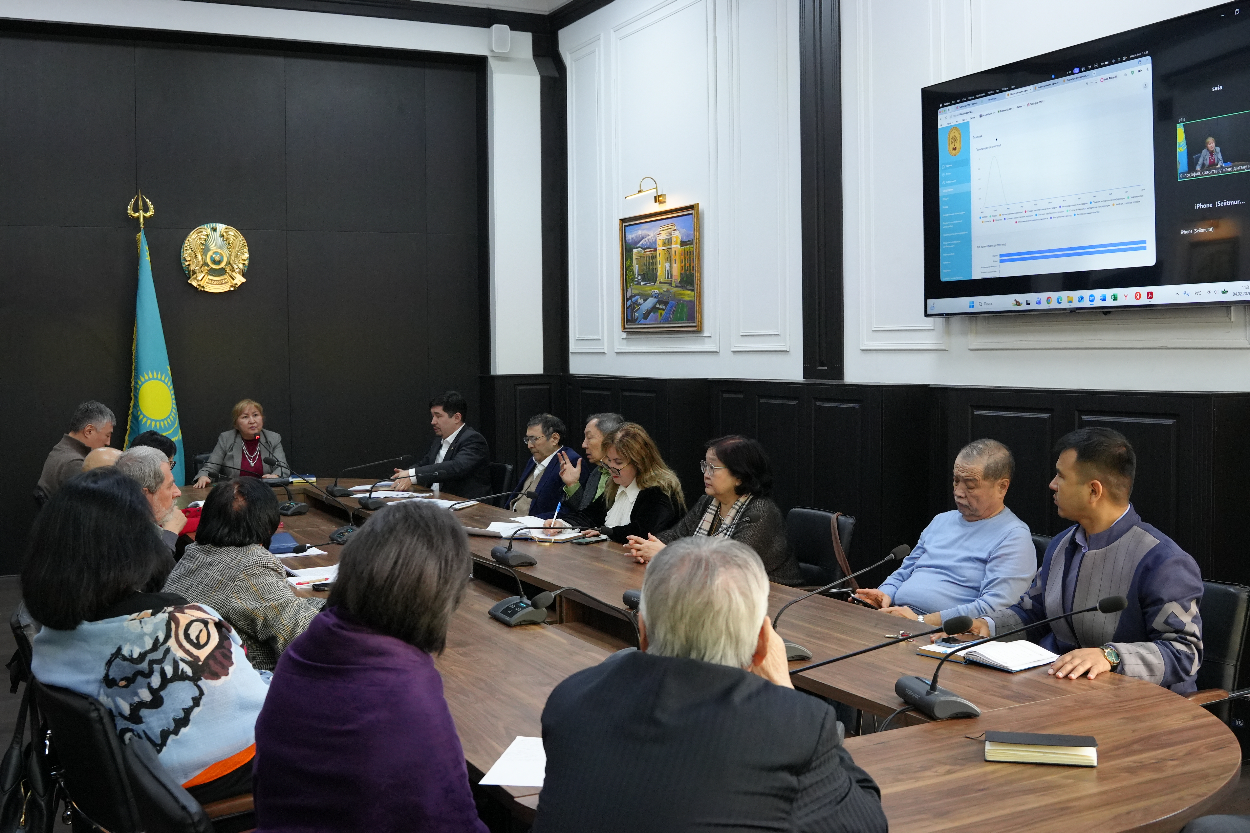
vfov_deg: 36.9
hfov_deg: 53.1
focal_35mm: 36
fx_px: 1250
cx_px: 625
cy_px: 416
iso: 2500
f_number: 4
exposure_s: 1/160
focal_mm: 24
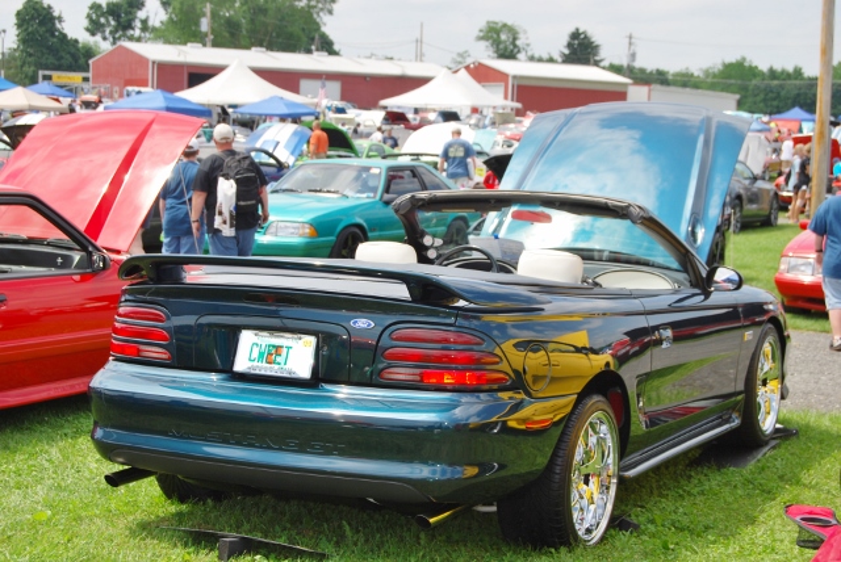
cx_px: 420
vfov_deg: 19.0
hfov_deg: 28.0
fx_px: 1683
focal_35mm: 72
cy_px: 281
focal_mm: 48
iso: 100
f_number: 8
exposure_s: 1/200
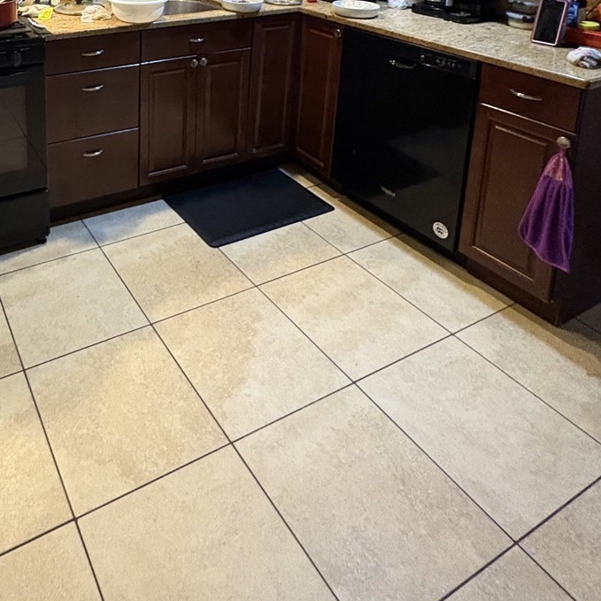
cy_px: 0
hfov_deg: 52.6
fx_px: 550
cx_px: 99
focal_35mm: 28
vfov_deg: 47.5
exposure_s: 1/40
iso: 640
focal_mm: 2.22
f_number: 2.2
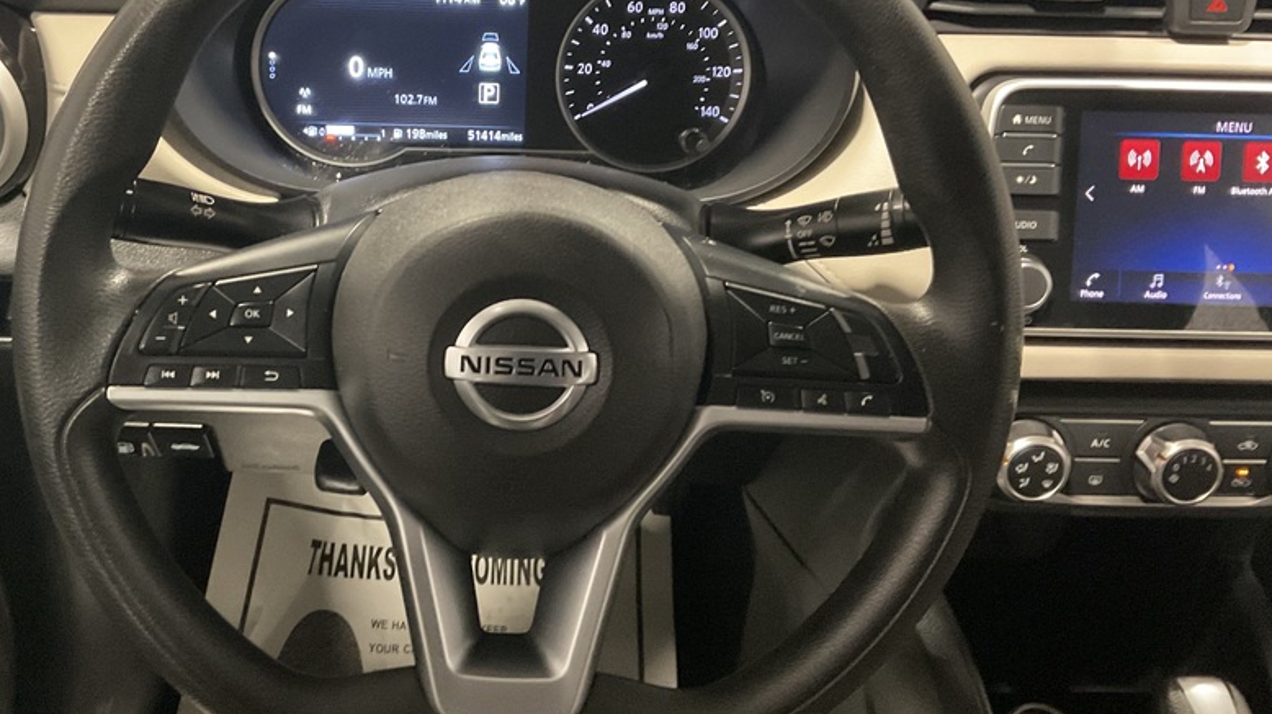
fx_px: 1315
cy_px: 247
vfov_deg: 30.2
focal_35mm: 39
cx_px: 497
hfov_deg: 51.2
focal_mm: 3
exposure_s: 1/30
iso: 400
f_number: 1.8
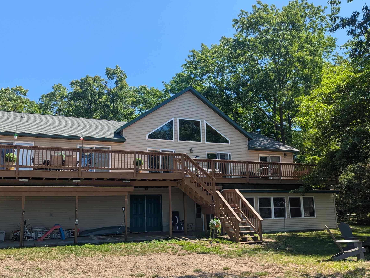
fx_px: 343
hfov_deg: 56.7
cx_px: 173
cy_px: 155
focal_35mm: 32
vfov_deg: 44.2
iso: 46
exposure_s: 1/1192
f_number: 1.85
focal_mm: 6.81
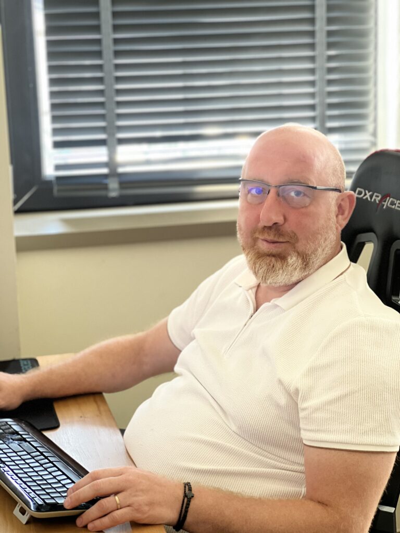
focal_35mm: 77
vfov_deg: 25.3
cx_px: 200
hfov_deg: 19.1
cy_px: 266
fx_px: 1186
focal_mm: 9
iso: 320
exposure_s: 1/40
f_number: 2.8
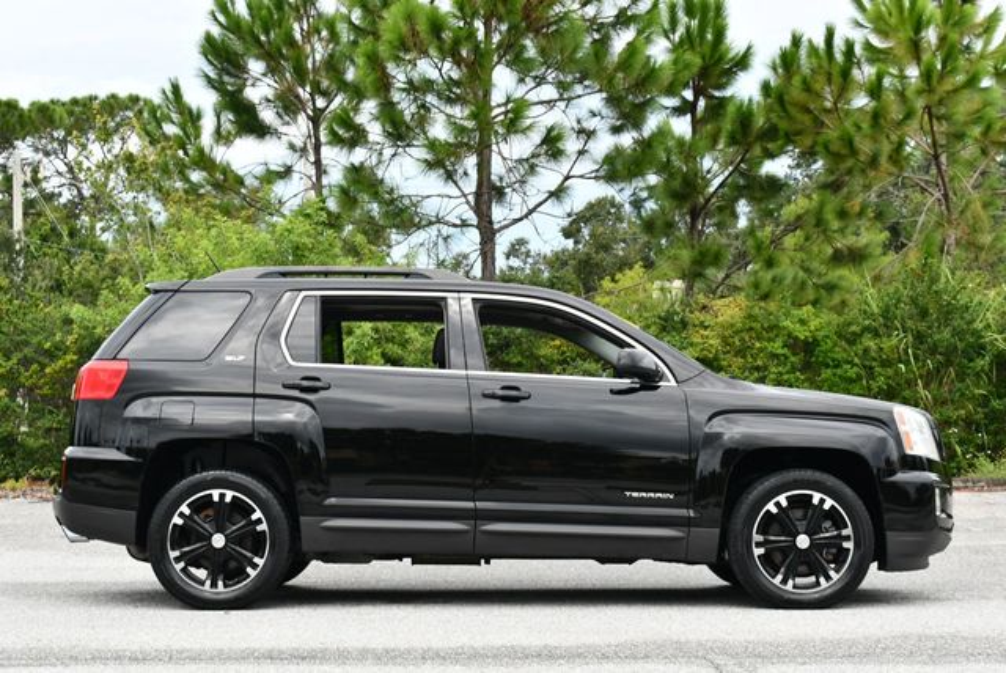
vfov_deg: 20.1
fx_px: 1902
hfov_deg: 29.6
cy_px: 336
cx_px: 503
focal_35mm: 68
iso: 180
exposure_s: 1/250
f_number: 8
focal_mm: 34
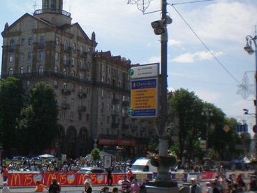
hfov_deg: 29.1
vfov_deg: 22.2
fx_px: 490
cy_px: 83
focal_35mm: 66
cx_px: 77
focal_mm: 6.3
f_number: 4.6
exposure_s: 1/800
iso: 64
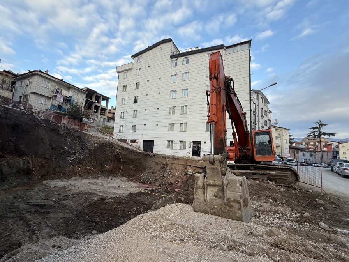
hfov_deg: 94.1
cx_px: 155
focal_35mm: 16
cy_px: 131
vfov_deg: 78.1
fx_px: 161
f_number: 2.2
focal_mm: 2.22
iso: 50
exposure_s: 1/248
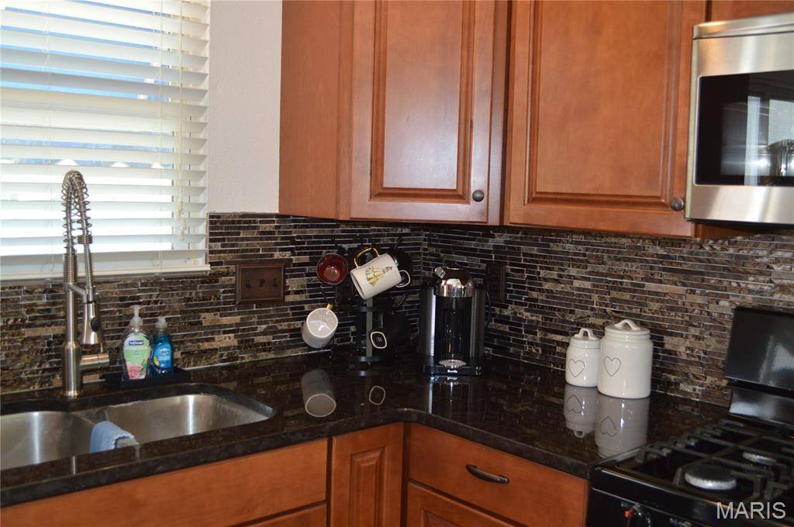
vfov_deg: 36.8
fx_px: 793
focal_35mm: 36
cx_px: 397
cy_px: 264
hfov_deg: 53.2
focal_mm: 24
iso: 560
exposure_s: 1/60
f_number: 4
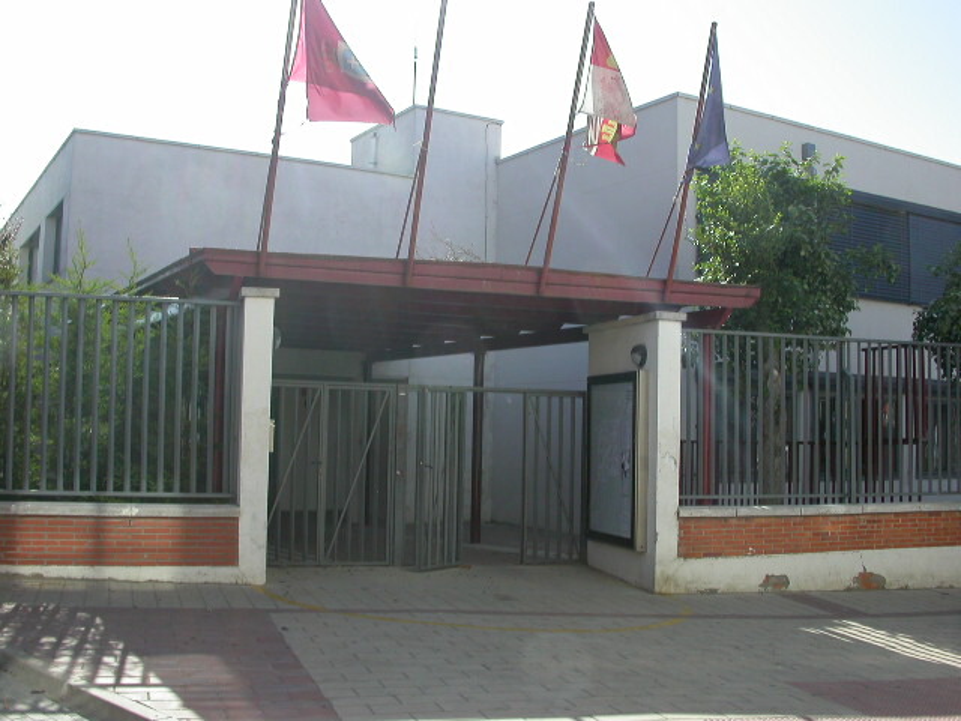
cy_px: 360
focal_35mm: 38
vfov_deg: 37.7
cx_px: 480
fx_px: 1055
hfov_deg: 49.0
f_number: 7.5
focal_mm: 7.85
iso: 100
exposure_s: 1/202
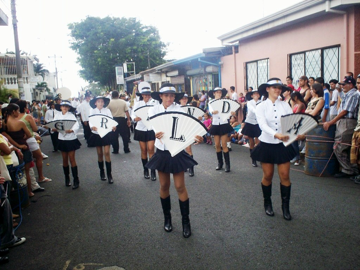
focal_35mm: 36
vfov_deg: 39.7
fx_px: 374
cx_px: 180
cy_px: 135
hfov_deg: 51.4
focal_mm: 6
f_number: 4.5
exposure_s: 1/113
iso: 100
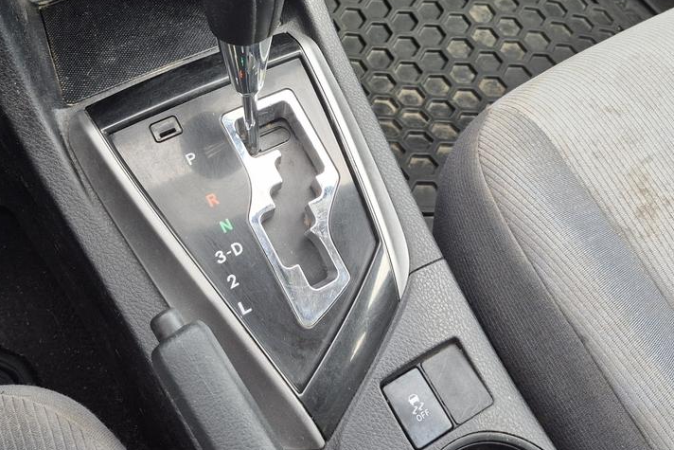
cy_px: 67
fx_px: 805
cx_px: 342
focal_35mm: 43
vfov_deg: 30.2
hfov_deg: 45.4
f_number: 1.8
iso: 50
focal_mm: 5.4
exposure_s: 1/180
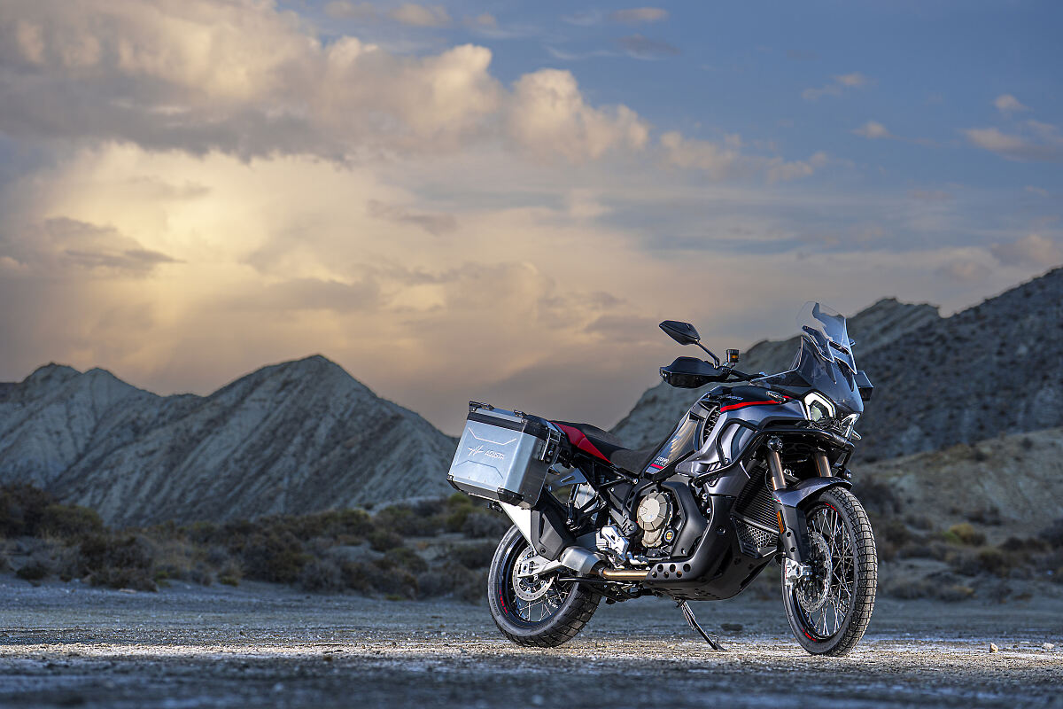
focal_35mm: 81
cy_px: 354
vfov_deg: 16.9
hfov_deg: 25.1
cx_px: 532
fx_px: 2392
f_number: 4
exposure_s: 1/500
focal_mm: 81
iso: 200
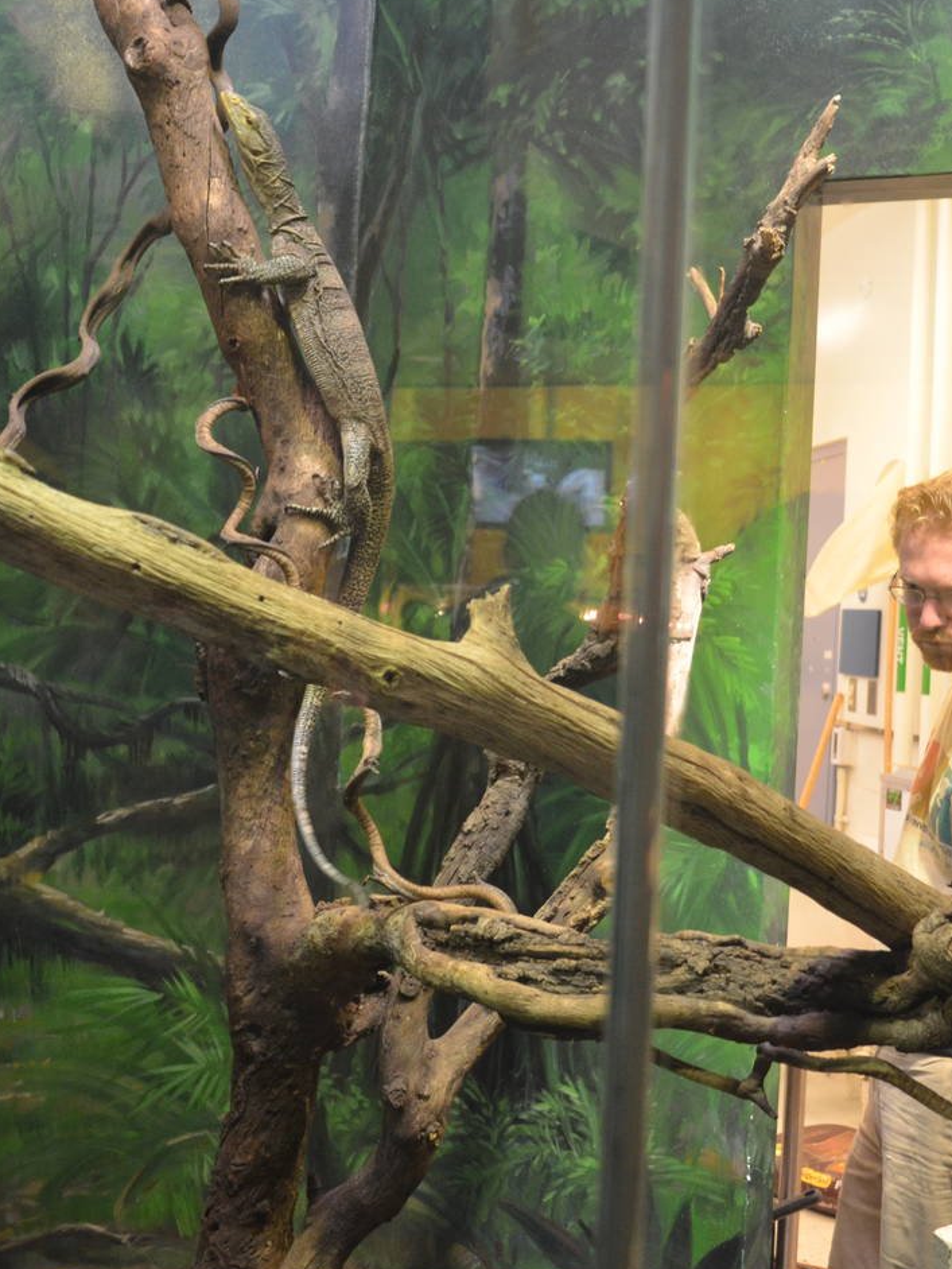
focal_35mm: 44
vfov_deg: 42.9
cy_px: 575
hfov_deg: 32.8
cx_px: 574
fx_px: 1613
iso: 800
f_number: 3.5
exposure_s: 1/50
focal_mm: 18
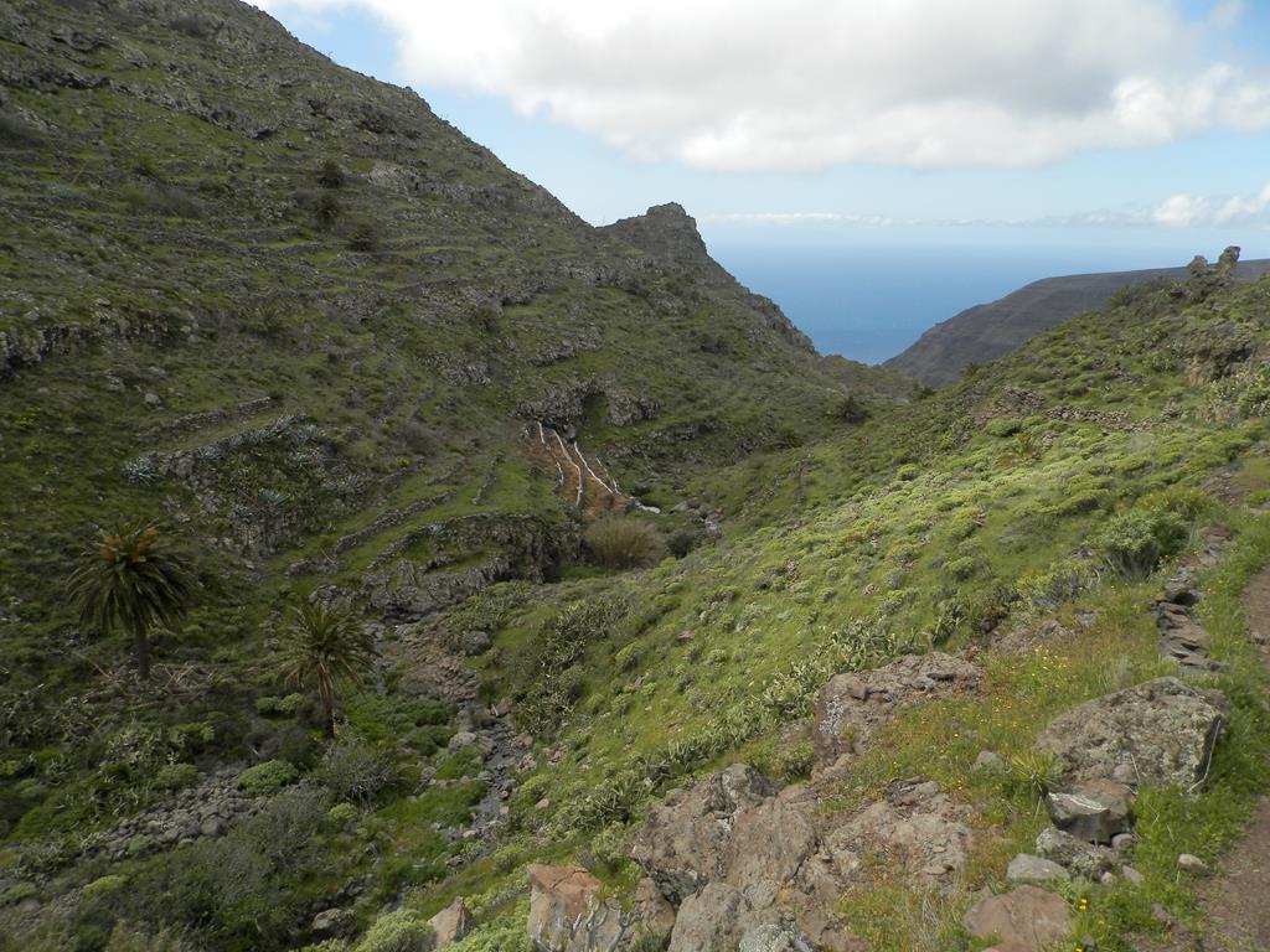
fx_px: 917
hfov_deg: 69.4
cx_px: 635
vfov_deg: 54.9
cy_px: 476
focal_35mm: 25
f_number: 3.1
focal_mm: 4.5
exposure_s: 1/1000
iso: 80
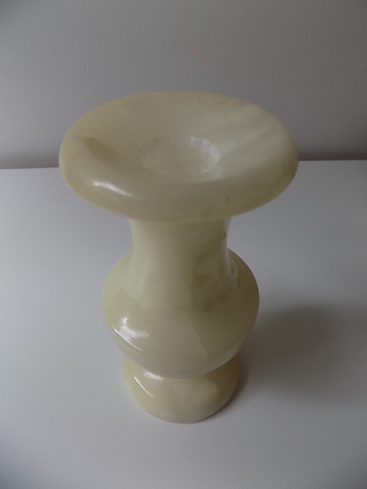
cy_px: 244
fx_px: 325
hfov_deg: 58.9
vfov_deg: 73.9
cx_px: 184
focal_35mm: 23
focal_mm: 4
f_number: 3.1
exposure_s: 1/40
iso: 80
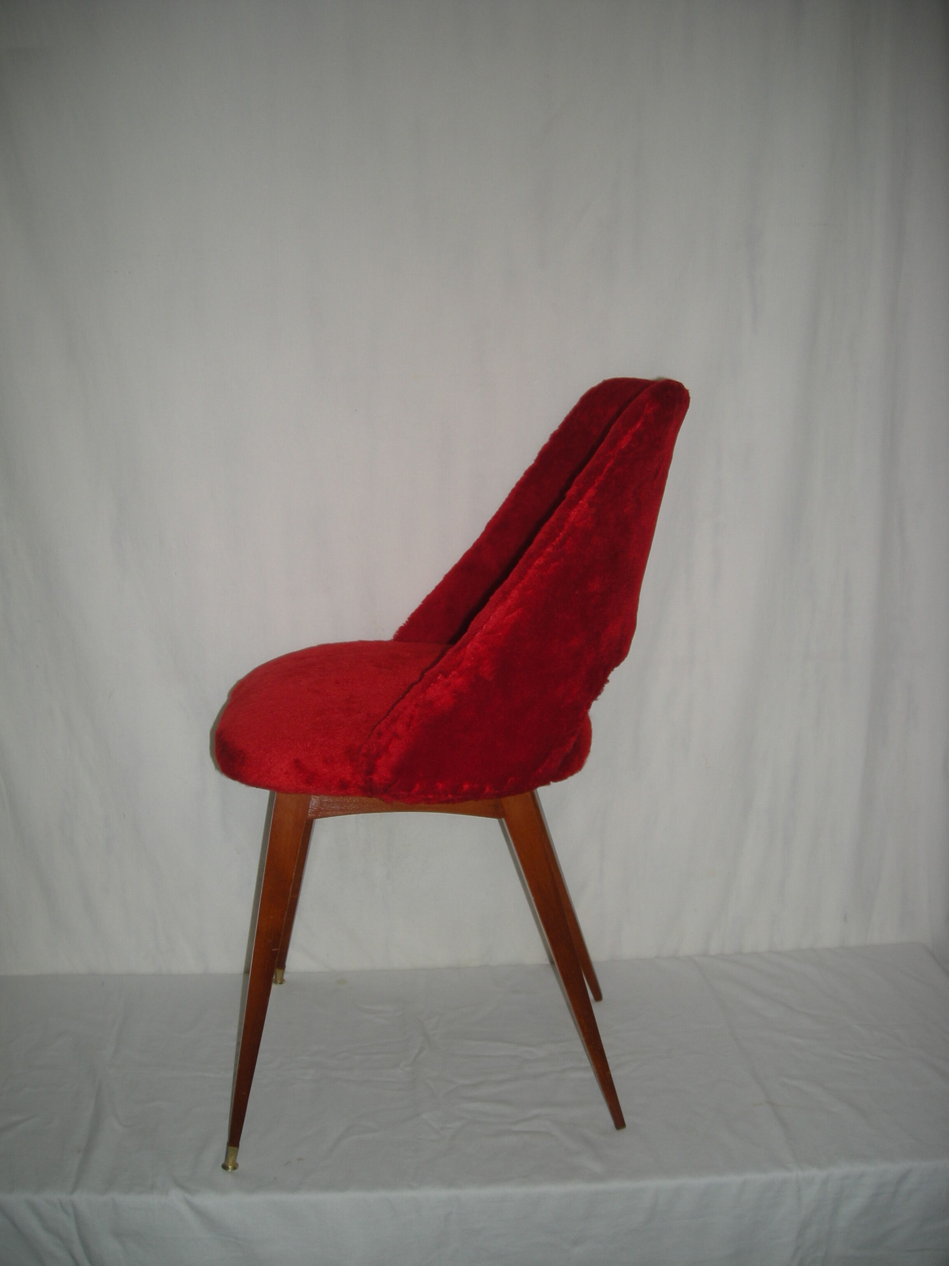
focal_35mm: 35
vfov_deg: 52.6
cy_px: 633
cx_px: 474
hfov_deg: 40.7
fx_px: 1279
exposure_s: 1/52.2
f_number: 2.8
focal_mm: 5.7
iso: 50
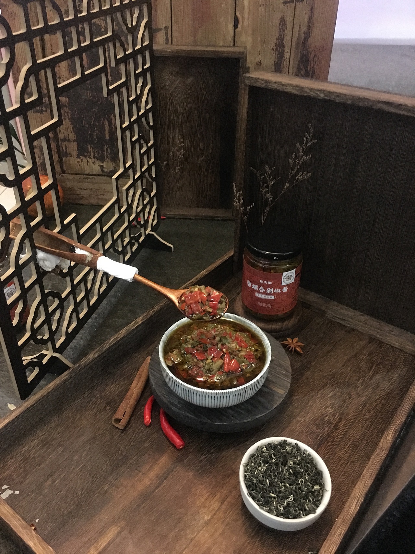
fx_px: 464
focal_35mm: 29
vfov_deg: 61.7
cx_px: 208
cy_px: 277
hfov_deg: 48.2
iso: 640
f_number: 2.2
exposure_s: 1/17
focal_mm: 4.15
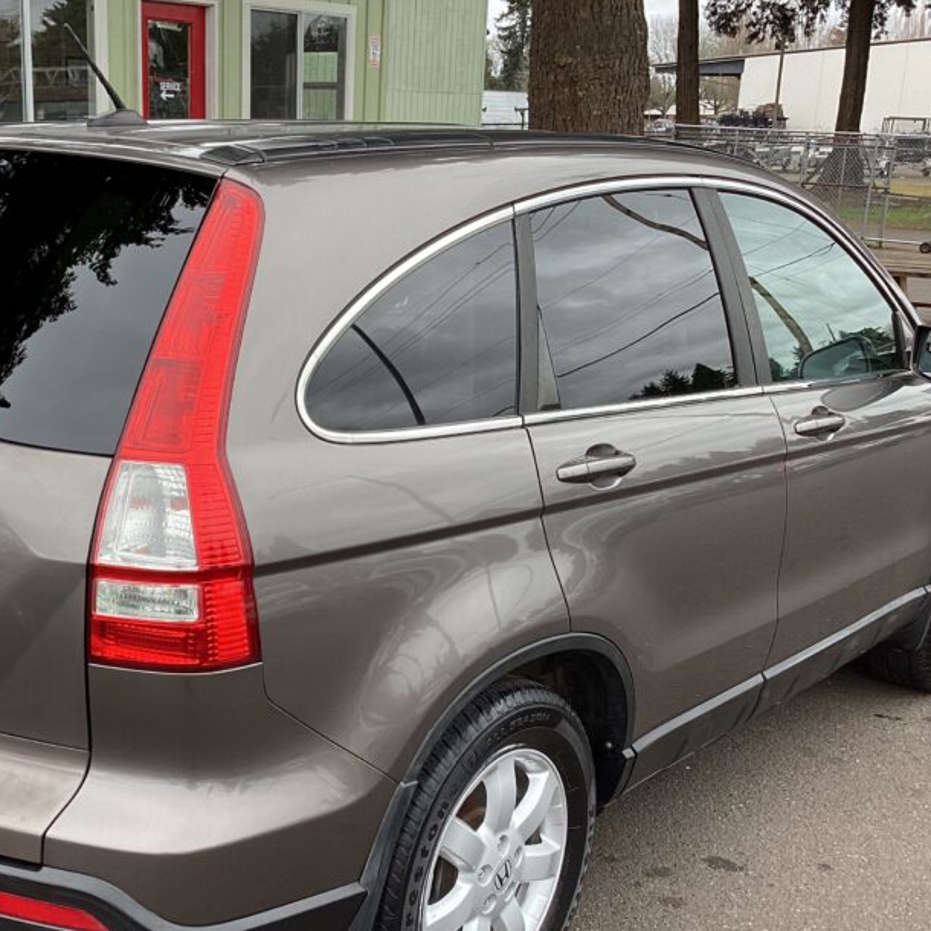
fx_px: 1400
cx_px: 304
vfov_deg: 36.6
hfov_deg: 36.4
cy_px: 571
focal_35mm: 46
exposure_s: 1/243
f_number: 2.4
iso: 25
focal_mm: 3.3
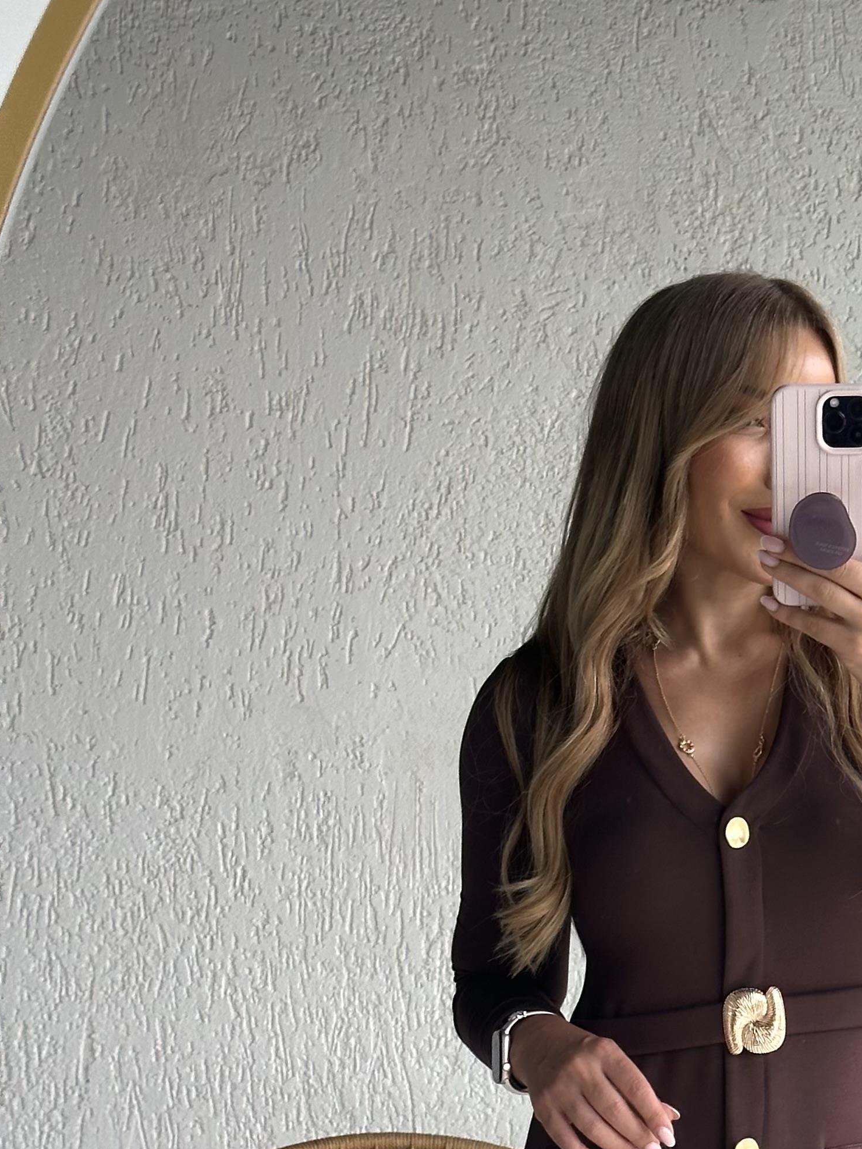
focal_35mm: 98
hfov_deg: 14.8
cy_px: 1133
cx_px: 877
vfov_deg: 19.5
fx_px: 3254
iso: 64
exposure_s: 1/156
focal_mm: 6.86
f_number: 1.78
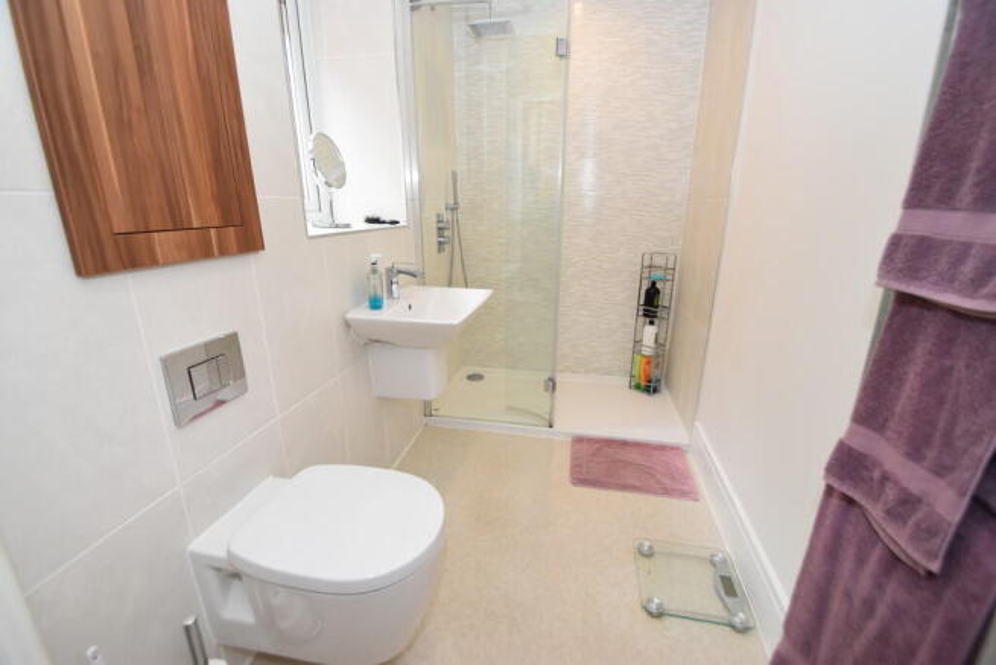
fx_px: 415
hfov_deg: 100.4
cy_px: 332
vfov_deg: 77.4
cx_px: 498
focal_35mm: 15
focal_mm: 10
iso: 800
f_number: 4.5
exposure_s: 1/80
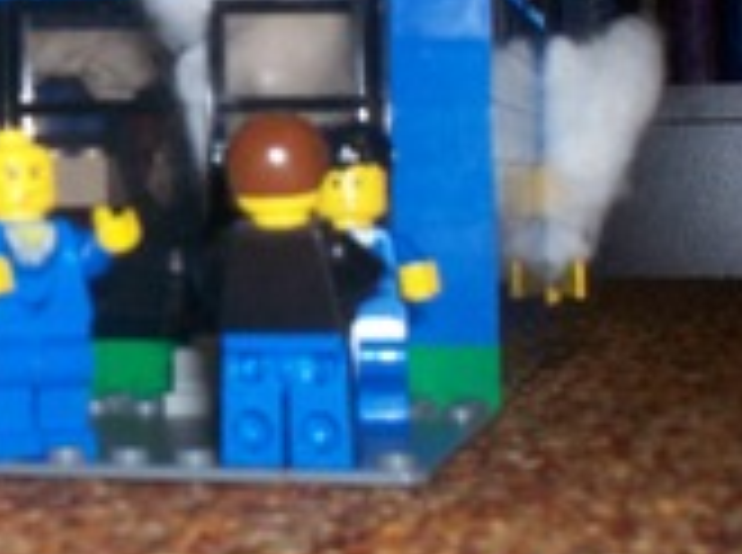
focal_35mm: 98
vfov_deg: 14.9
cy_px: 77
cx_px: -31
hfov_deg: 19.4
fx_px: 2096
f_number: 4.5
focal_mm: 6
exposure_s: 1/60
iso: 140
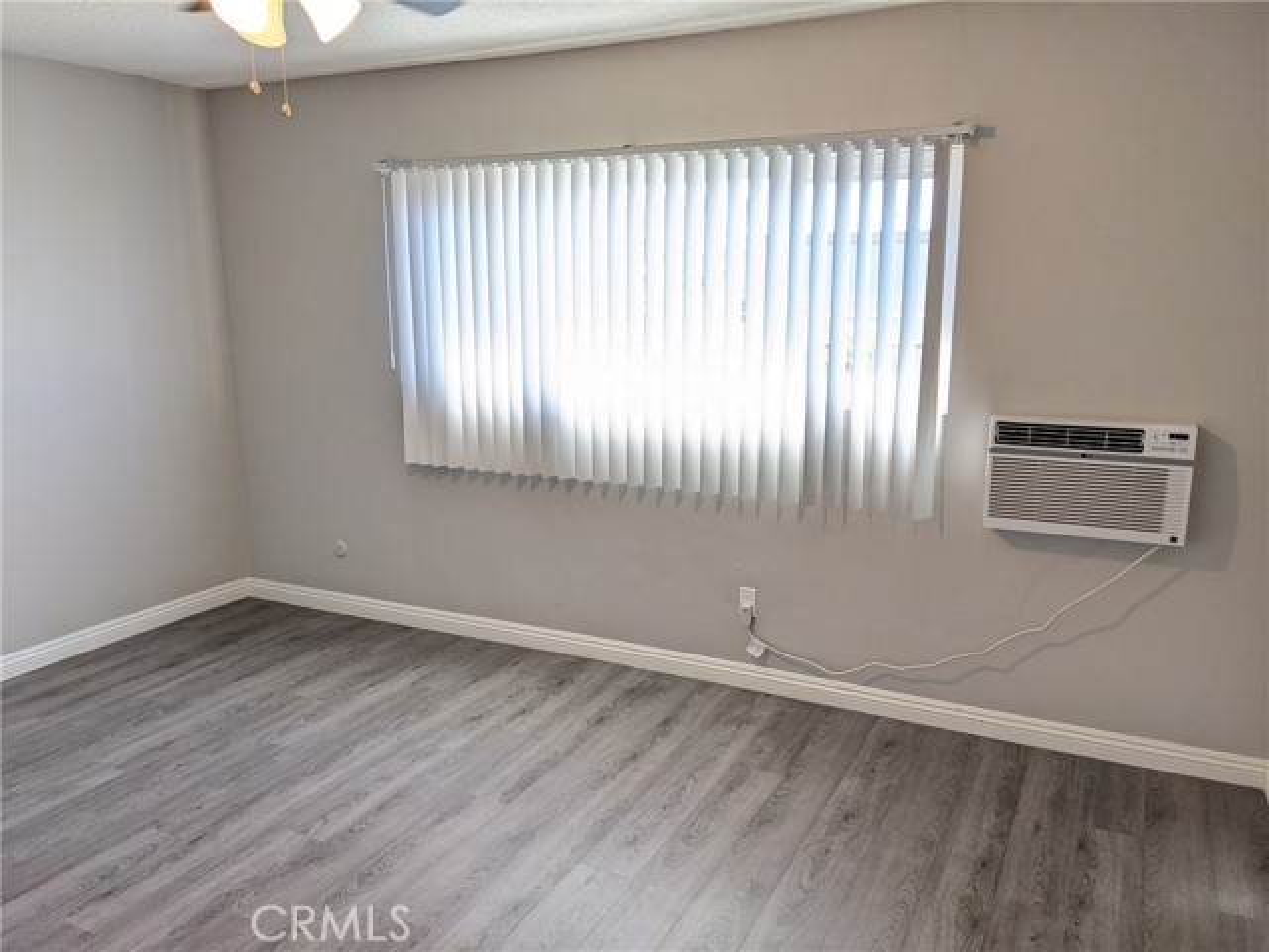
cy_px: 476
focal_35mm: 27
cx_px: 634
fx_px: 990
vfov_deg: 51.4
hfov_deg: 65.3
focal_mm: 4.38
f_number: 1.73
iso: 116
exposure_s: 1/120
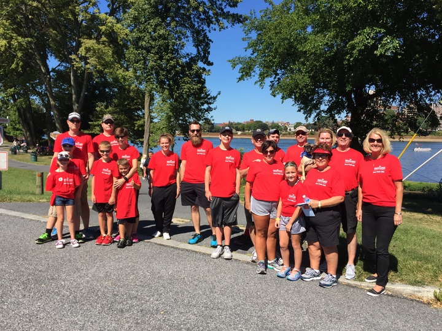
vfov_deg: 48.2
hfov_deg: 61.7
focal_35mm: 29
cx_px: 221
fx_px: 370
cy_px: 166
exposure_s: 1/1412
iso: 32
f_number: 2.2
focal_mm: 4.15
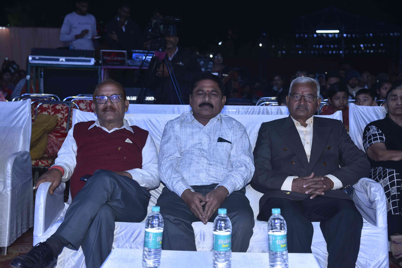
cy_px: 134
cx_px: 201
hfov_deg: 32.4
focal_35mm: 62
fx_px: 692
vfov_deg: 21.9
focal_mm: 62
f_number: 5
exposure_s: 1/160
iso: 400
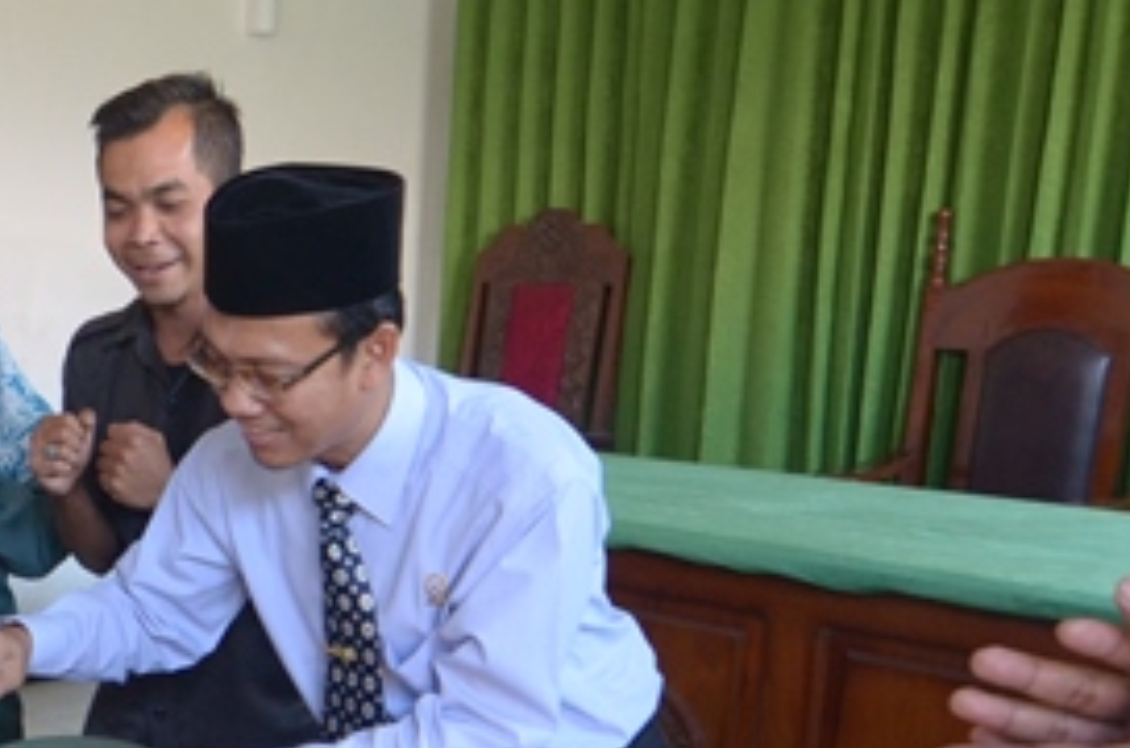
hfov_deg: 36.4
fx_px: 1518
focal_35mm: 48
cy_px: 578
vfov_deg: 27.2
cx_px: -17
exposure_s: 1/60
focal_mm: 11
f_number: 4
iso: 1000
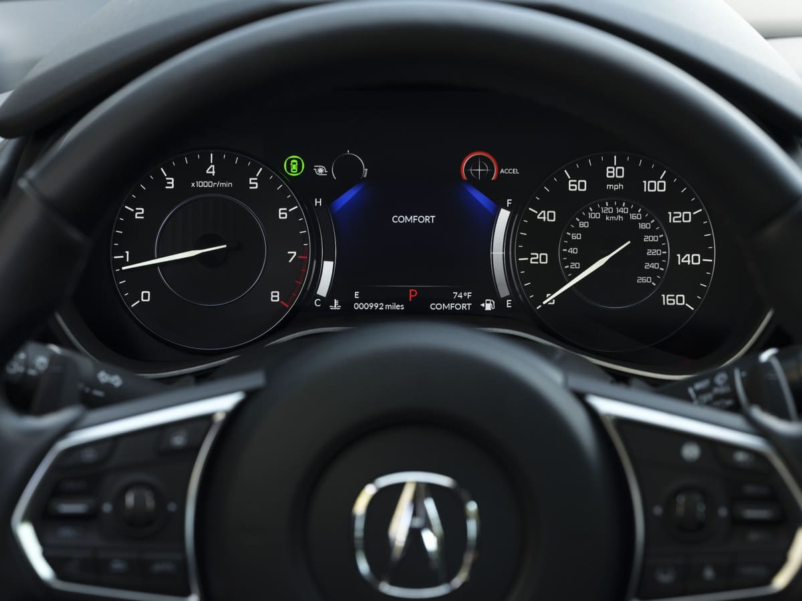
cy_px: 300
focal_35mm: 87
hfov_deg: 22.5
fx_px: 2016
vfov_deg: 17.0
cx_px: 401
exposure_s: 1/8
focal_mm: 110
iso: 640
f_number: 8
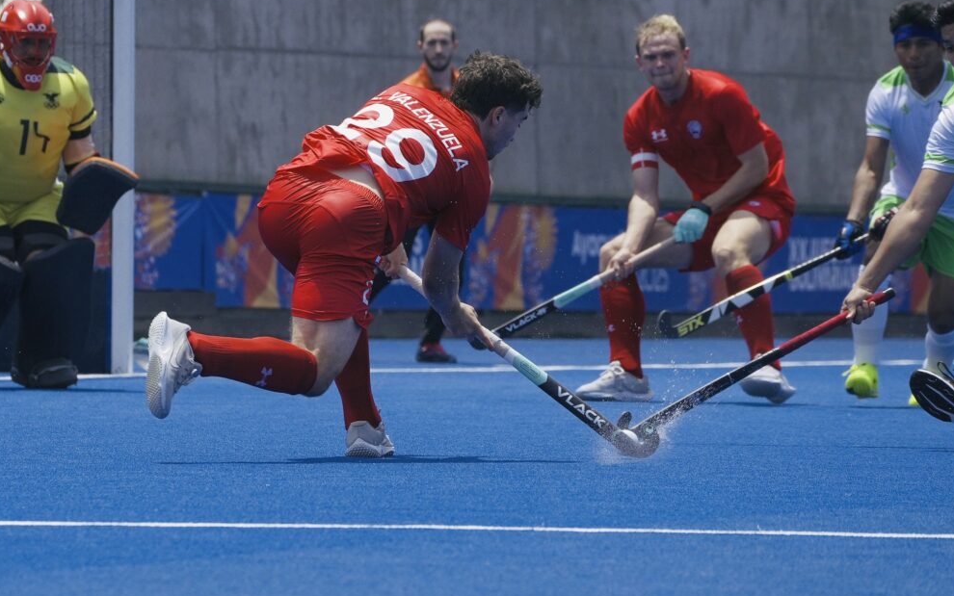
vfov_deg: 4.5
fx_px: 7567
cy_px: 247
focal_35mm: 291
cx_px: 412
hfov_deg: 7.2
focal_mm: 184
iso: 250
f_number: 6.3
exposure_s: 1/1600
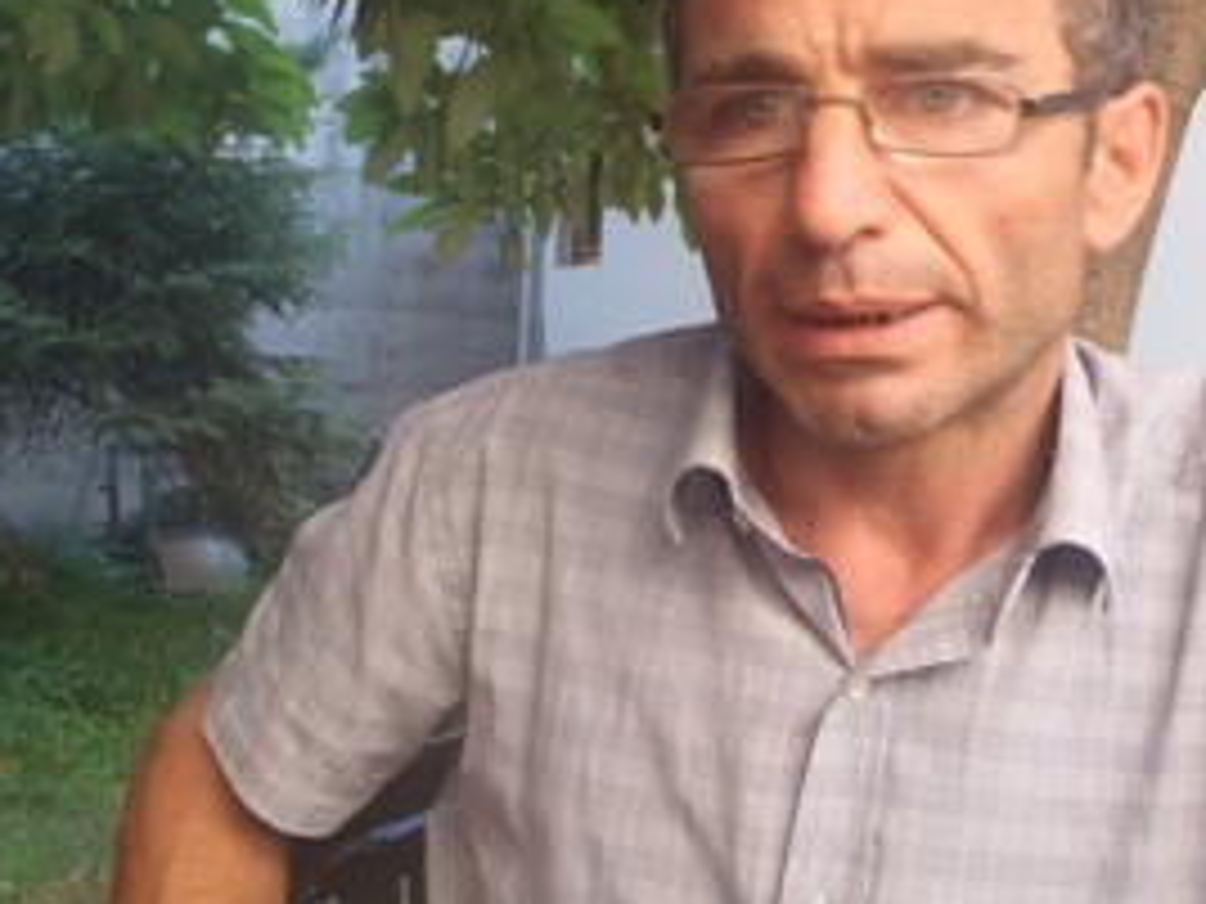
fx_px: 1603
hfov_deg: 40.5
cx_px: 837
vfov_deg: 31.2
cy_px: 292
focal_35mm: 46
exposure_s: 1/40
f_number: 3.5
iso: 100
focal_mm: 5
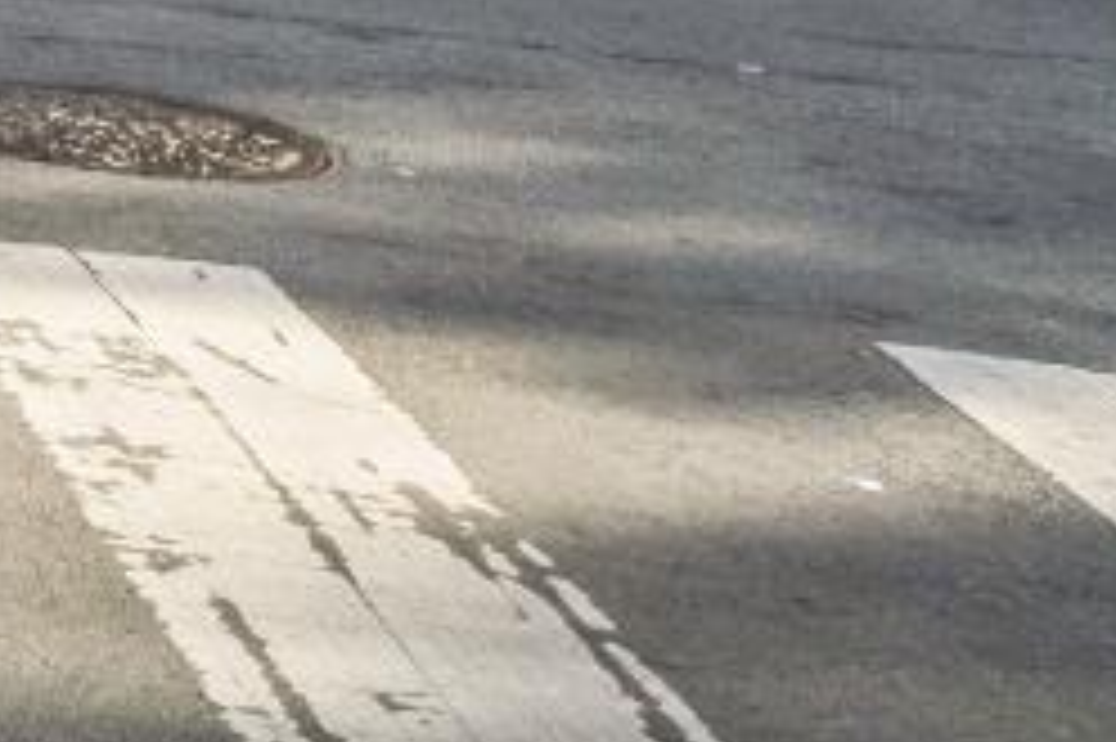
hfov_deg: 11.0
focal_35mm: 133
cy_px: -933
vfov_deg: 9.4
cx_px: -2079
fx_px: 4120
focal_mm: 8.4
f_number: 2.8
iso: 130
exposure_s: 1/1500
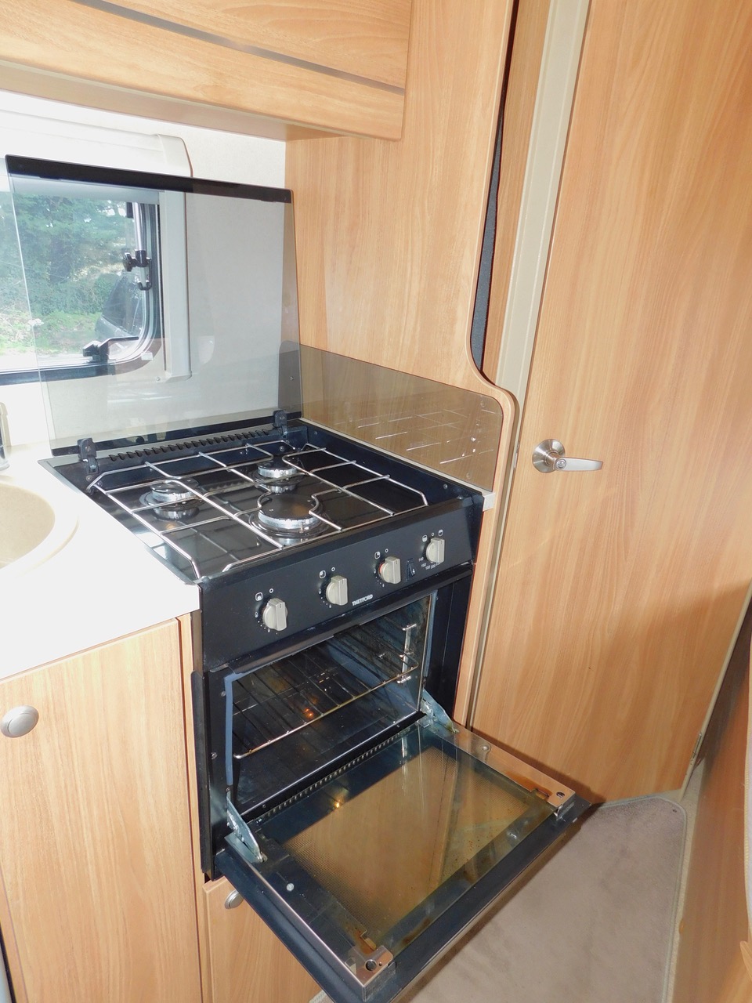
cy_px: 502
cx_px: 376
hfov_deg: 58.9
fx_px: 666
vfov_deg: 73.9
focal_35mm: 23
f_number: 3
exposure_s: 1/30
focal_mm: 4
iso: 200
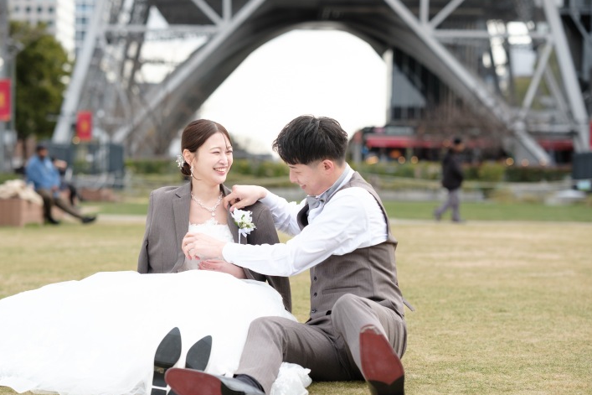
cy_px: 215
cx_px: 265
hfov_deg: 21.5
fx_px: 1562
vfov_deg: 14.4
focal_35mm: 95
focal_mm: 56
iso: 400
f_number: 2
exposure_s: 1/1600
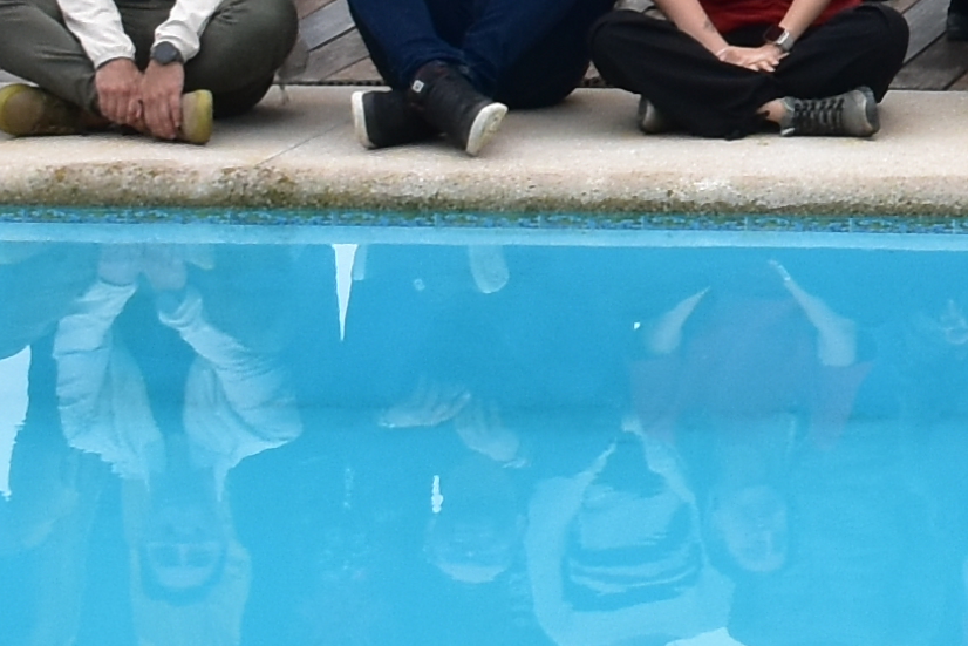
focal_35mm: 251
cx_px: 2230
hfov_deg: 7.7
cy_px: -749
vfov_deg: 5.4
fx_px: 6740
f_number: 11
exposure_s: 1/500
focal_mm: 23
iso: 400
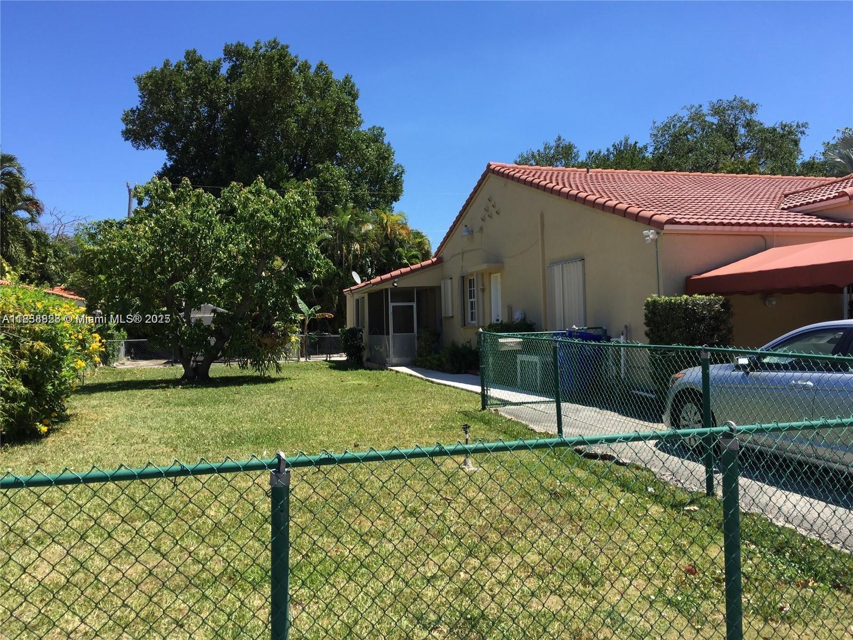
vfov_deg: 48.2
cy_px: 320
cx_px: 426
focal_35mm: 29
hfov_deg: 61.7
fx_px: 715
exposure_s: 1/1364
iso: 32
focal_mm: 4.15
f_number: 2.2
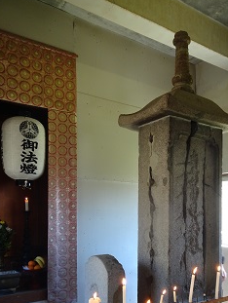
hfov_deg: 41.4
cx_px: 149
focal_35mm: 34
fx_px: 298
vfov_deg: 52.5
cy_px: 210
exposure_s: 1/30
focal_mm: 4.1
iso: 160
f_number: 3.5
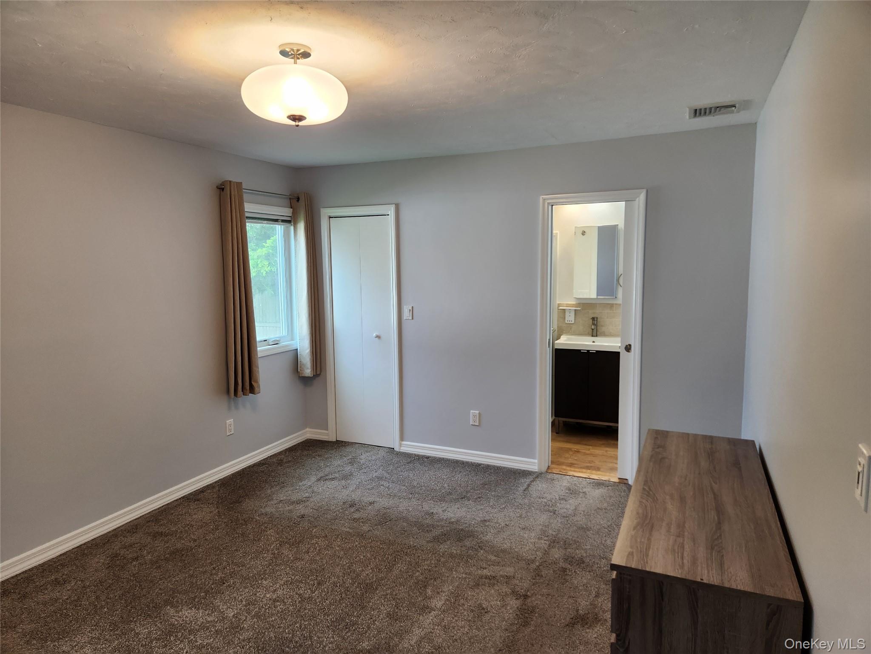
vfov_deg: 58.9
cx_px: 436
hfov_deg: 73.9
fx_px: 579
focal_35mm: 23
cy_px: 327
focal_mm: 5.4
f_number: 1.8
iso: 125
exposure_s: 1/120
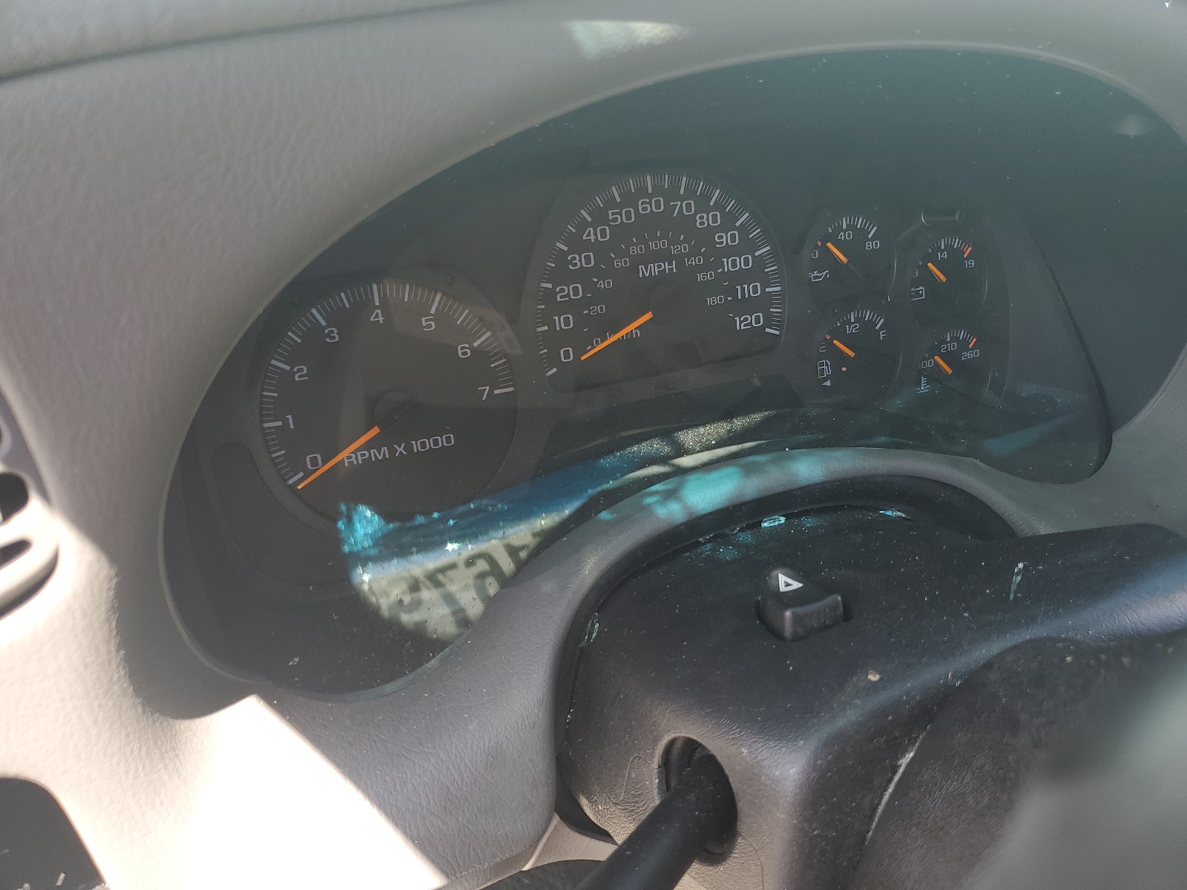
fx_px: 892
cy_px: 445
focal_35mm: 26
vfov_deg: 53.1
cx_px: 594
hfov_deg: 67.3
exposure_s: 1/204
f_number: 1.5
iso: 50
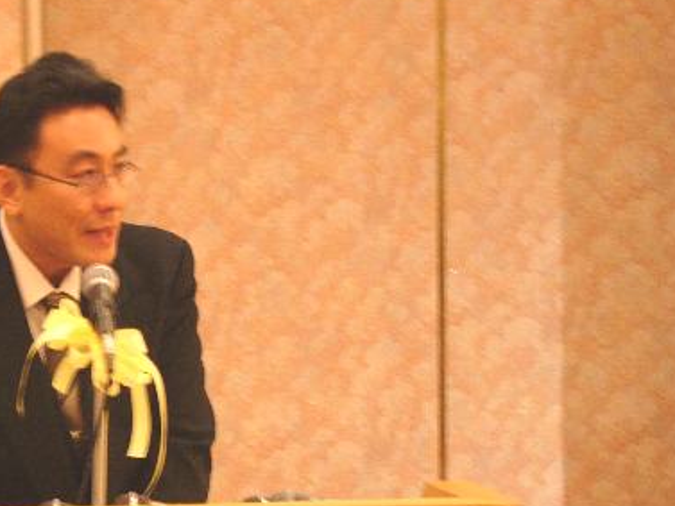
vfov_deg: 11.9
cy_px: 374
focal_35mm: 124
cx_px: 109
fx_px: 2419
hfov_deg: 15.8
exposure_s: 1/10
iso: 100
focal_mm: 12.1
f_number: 2.8
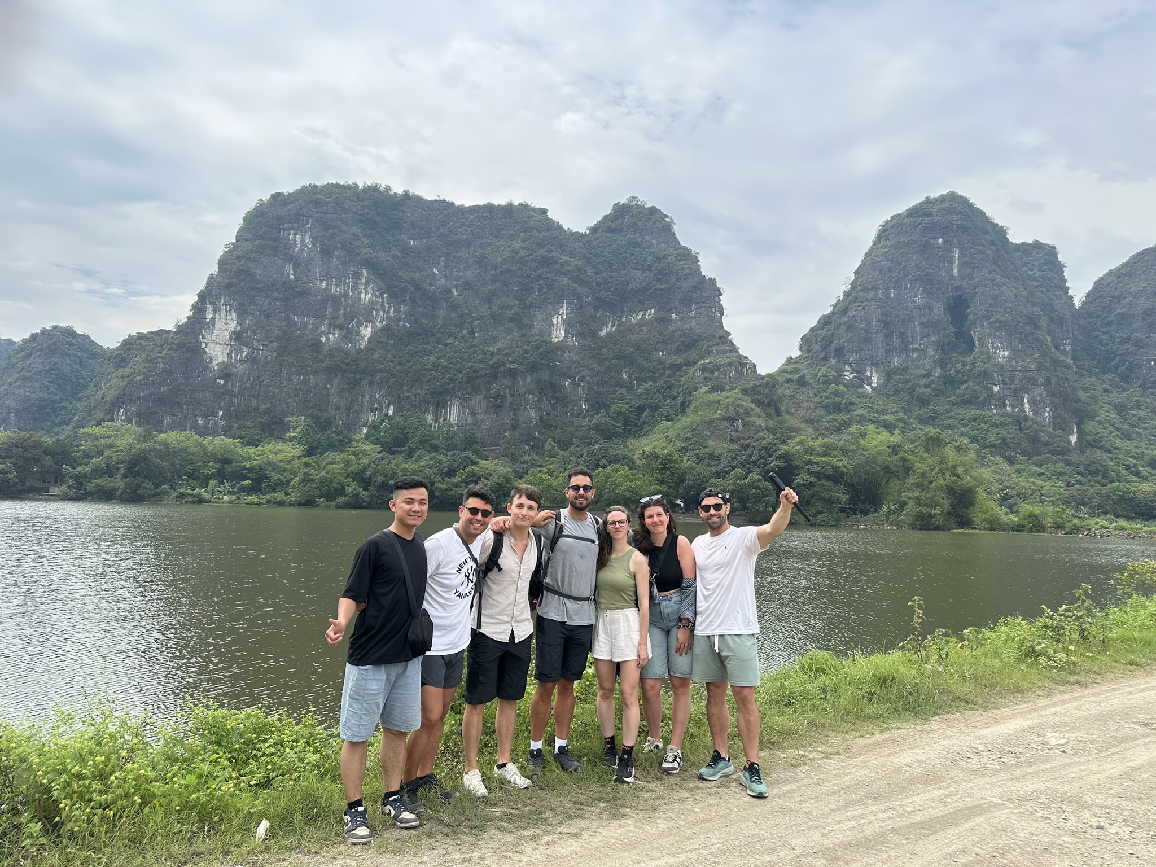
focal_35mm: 24
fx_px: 801
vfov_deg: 56.8
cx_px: 578
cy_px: 434
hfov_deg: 71.6
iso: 80
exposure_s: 1/2967
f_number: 1.78
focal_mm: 6.86
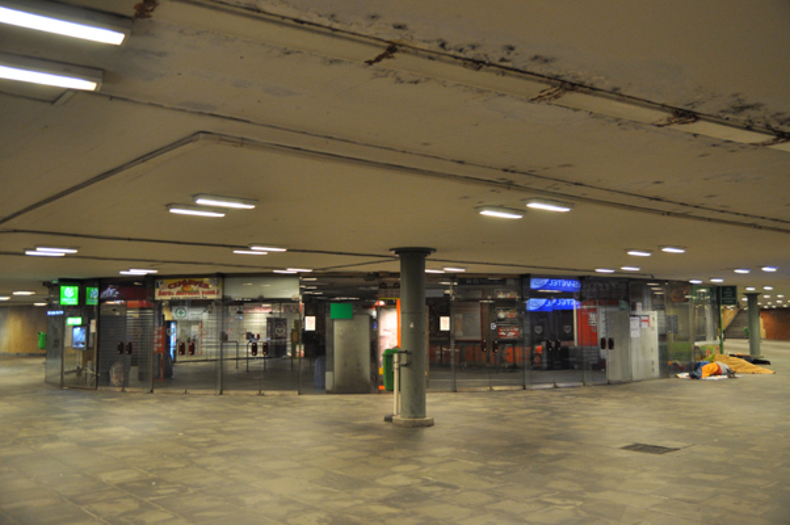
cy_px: 262
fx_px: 723
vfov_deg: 39.9
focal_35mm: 33
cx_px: 395
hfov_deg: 57.3
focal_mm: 22
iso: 800
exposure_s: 1/50
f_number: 3.5
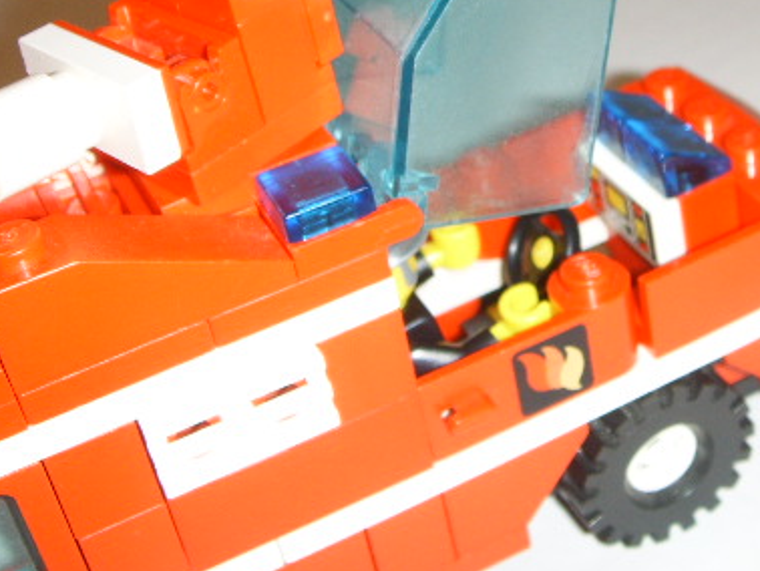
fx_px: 1450
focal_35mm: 66
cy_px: 195
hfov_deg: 29.1
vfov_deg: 22.2
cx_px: 537
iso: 100
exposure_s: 1/45
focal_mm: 6.6
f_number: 3.5
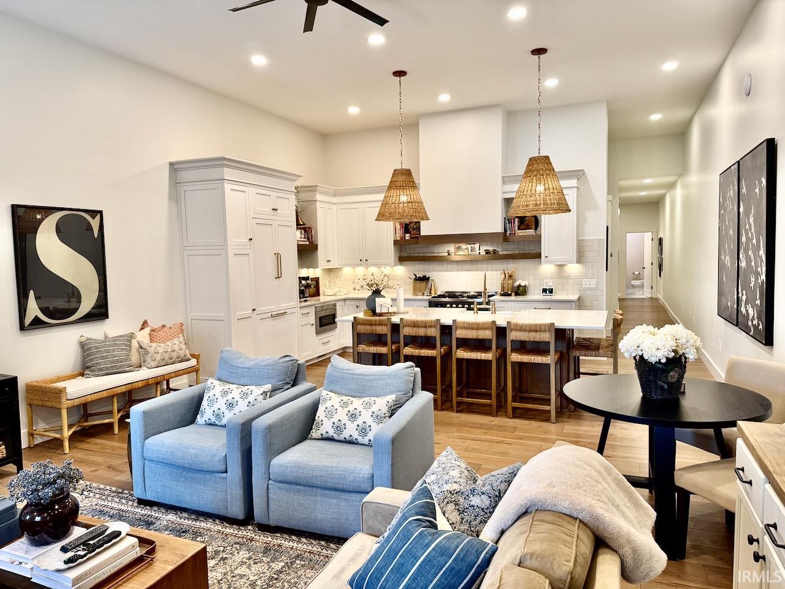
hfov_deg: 71.6
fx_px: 544
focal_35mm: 24
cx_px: 392
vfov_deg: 56.8
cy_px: 294
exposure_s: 1/60
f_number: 1.78
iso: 100
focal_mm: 6.76
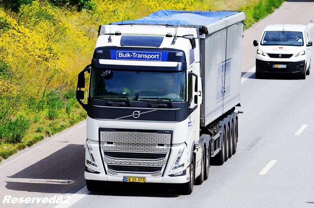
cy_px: 104
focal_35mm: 360
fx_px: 3134
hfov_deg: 5.7
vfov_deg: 3.8
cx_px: 157
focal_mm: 240
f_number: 9
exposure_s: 1/1600
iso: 640
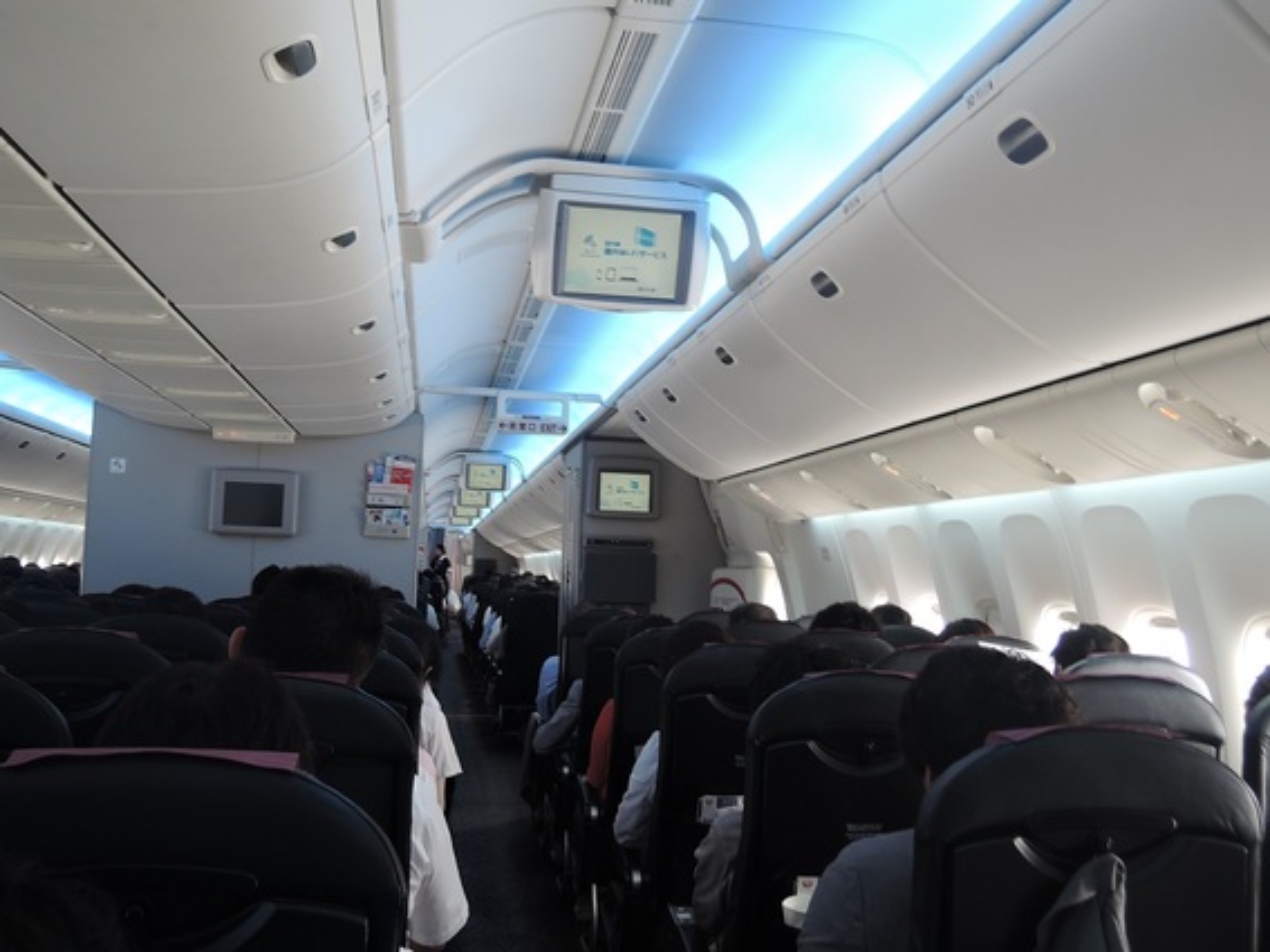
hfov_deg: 52.6
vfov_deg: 40.7
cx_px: 635
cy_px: 476
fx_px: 1284
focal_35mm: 35
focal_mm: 7.5
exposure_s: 1/30
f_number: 3.2
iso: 160
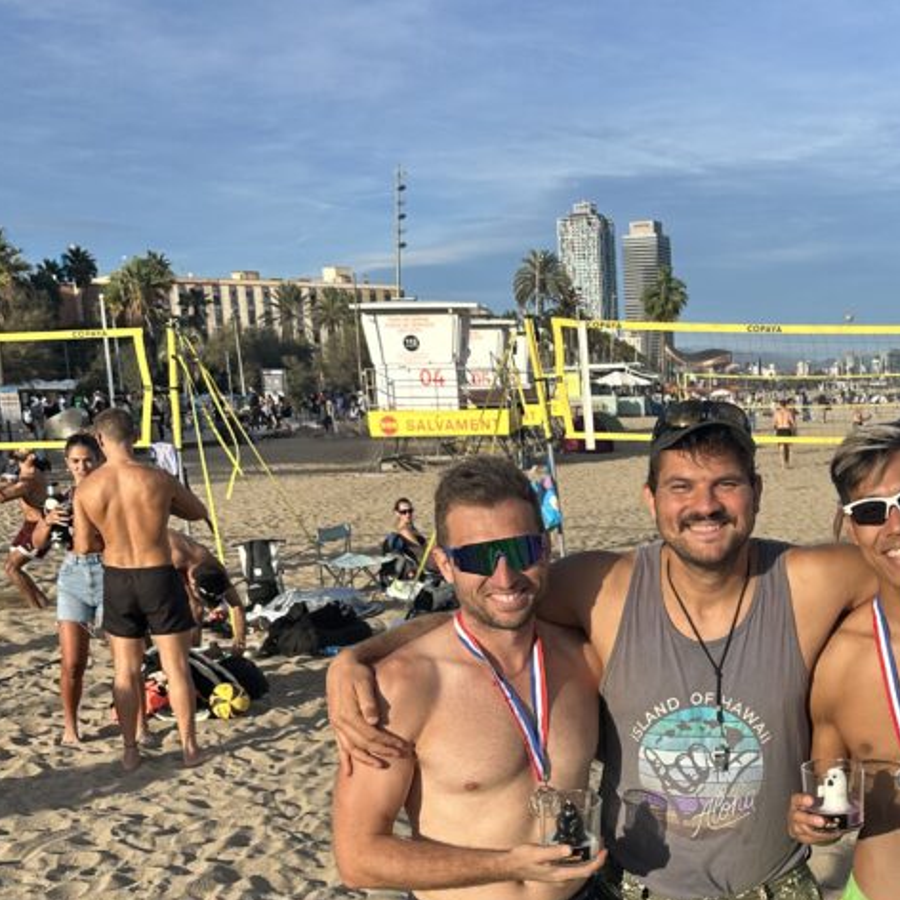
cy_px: 728
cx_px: 721
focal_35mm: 46
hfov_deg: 35.6
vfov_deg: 35.5
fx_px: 1353
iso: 80
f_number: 1.78
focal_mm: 6.86
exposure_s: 1/4016
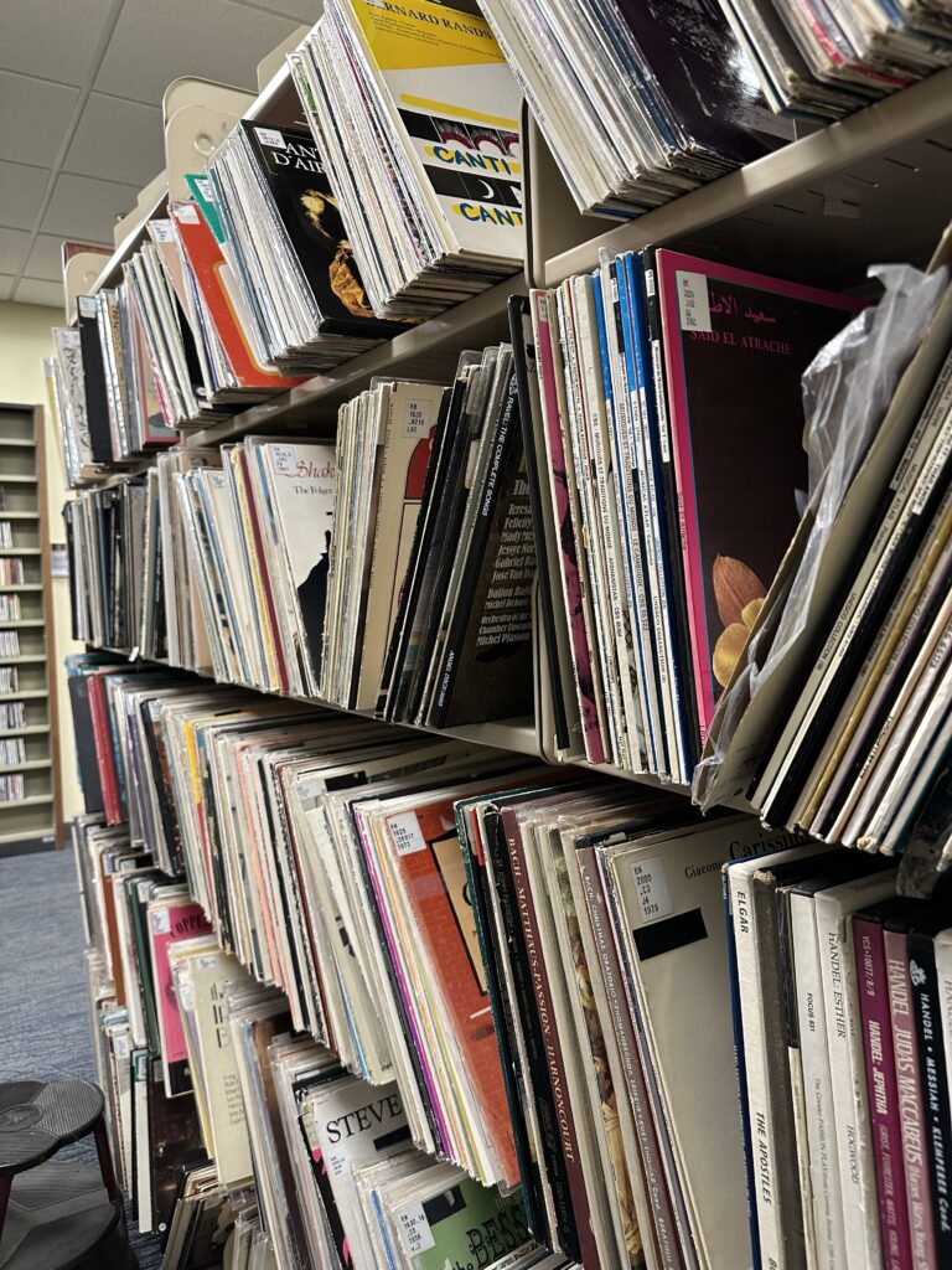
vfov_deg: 71.6
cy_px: 635
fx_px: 880
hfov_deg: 56.8
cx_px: 476
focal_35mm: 24
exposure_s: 1/60
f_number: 1.78
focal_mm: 6.86
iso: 250
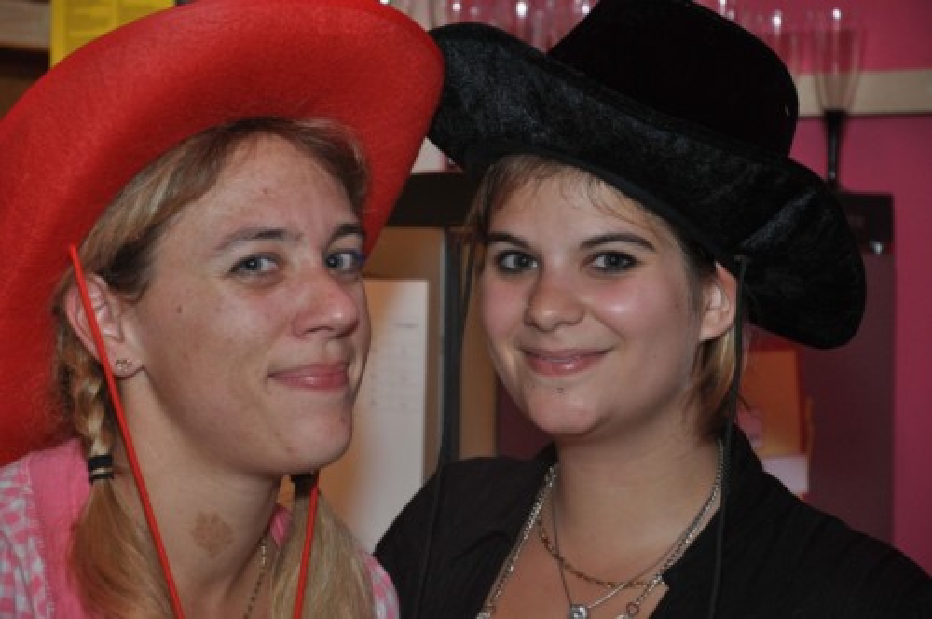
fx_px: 3297
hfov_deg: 16.1
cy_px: 310
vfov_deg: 10.7
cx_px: 466
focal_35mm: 128
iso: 800
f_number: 5.6
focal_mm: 85
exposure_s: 1/60
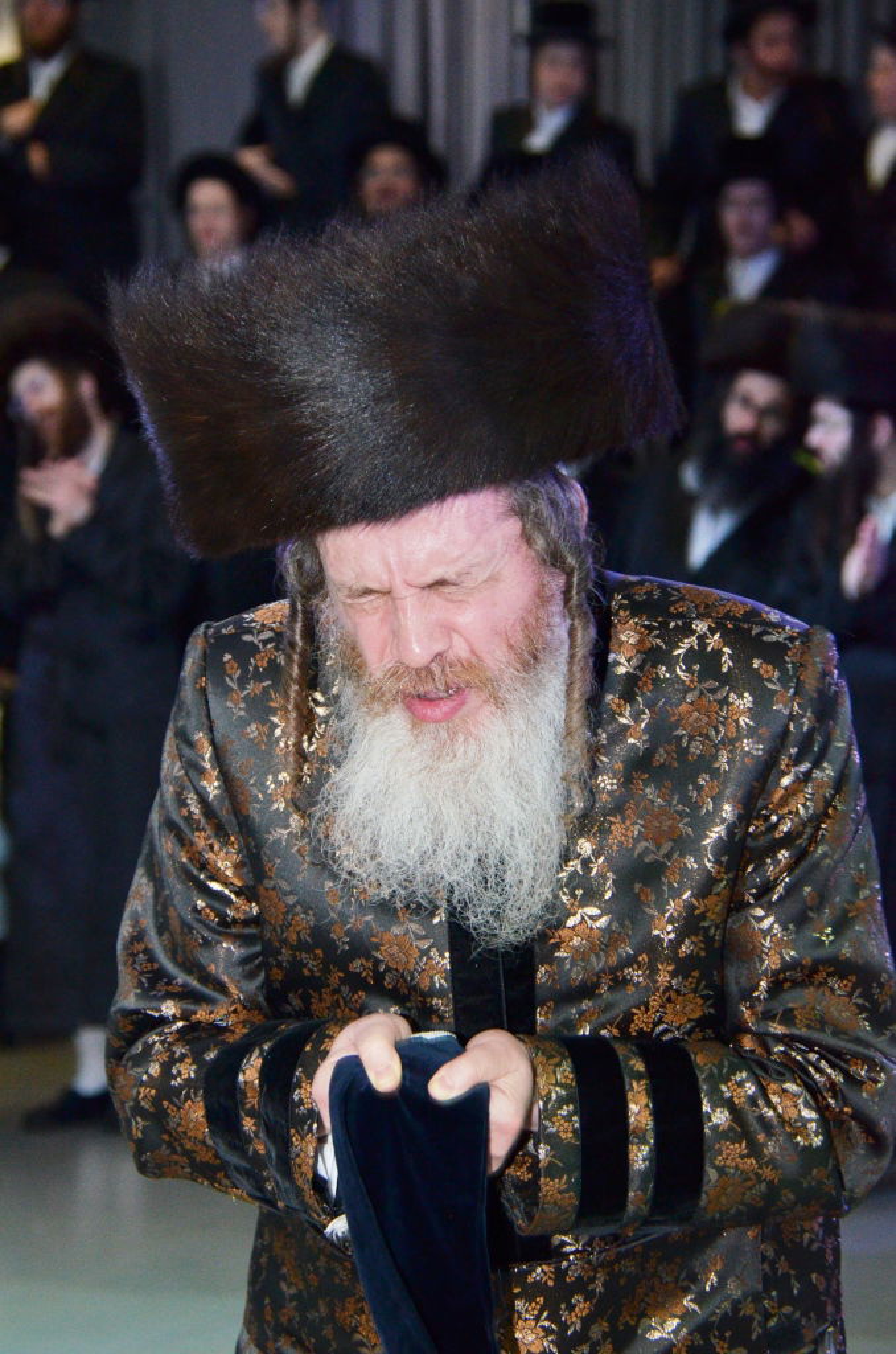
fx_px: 4614
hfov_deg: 11.1
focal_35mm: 123
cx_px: 448
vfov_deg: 16.7
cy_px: 677
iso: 1250
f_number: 5.6
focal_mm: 82
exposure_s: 1/160
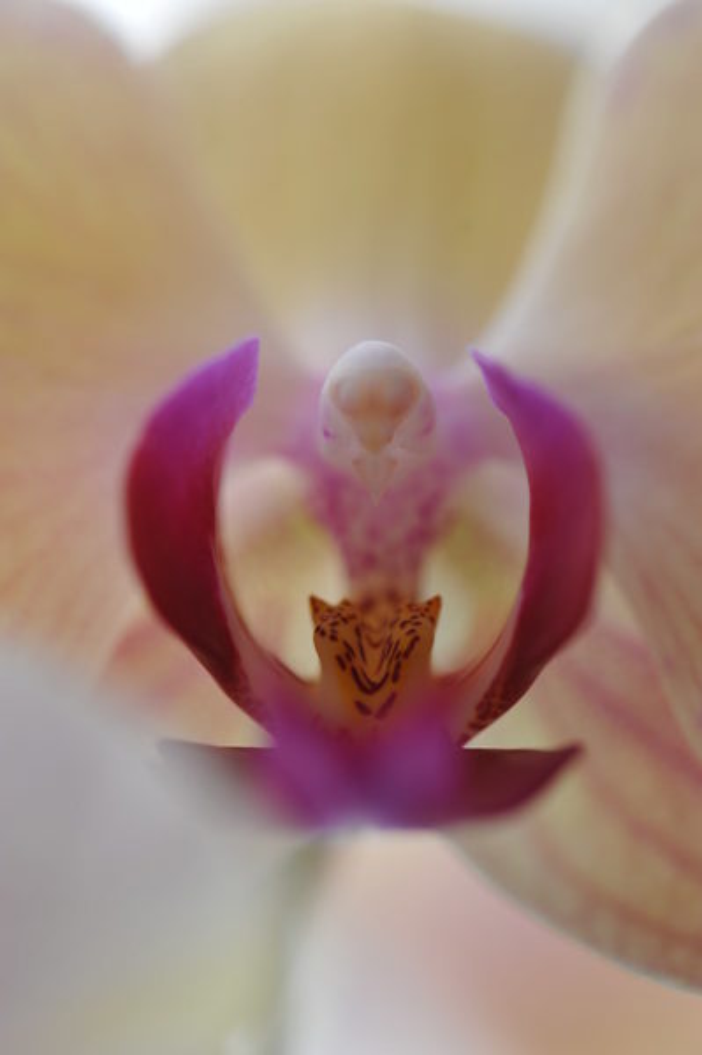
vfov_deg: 19.5
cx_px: 351
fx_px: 3076
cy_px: 528
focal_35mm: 105
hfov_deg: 13.0
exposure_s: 1/30
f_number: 5.6
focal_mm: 105
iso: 200
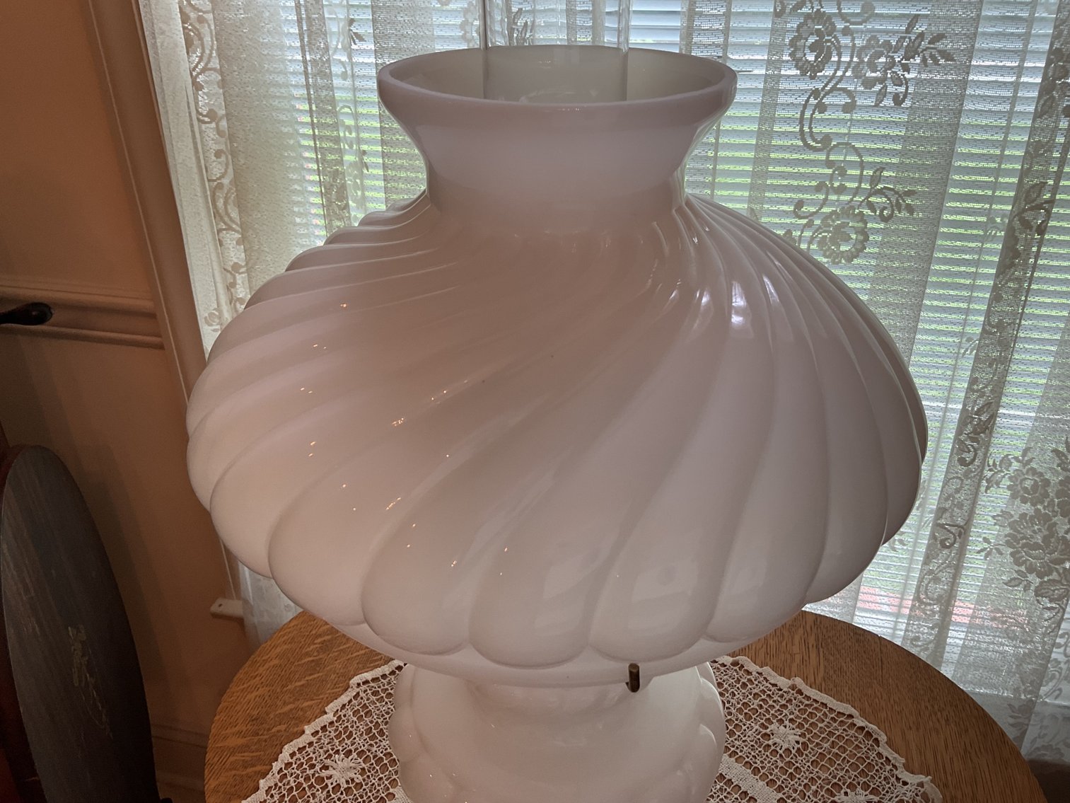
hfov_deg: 61.7
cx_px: 535
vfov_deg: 48.2
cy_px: 402
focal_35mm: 29
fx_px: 896
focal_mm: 3
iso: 40
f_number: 1.8
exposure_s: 1/60
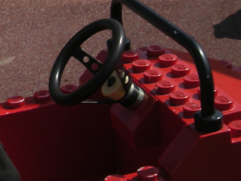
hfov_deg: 13.6
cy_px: -63
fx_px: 975
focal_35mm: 140
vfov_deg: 10.3
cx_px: -71
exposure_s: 1/379
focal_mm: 5.7
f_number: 5.7
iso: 64
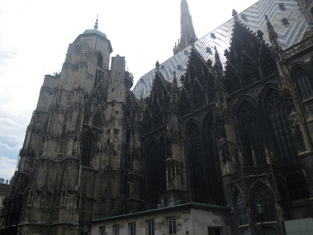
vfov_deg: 49.7
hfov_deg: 63.4
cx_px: 156
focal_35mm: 28
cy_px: 118
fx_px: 253
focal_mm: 5
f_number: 4.2
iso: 50
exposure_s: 1/500
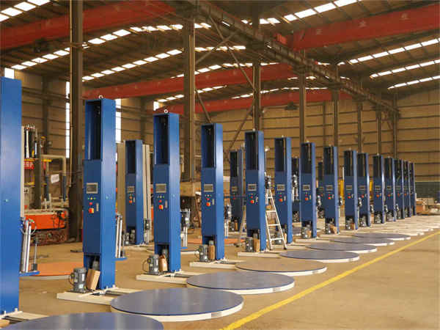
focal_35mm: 36
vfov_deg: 39.7
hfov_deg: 51.4
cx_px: 220
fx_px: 458
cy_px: 165
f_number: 3.9
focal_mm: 18
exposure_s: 1/50
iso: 3200
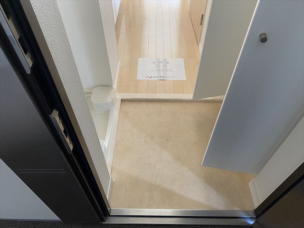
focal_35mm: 26
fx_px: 228
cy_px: 114
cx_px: 152
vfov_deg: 53.1
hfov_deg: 67.3
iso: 160
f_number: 1.8
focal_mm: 4.25
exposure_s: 1/50
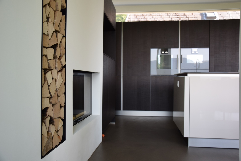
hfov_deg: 57.2
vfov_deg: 40.0
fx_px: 221
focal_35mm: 33
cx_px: 120
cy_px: 80
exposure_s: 1/100
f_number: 4.5
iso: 400
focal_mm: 22
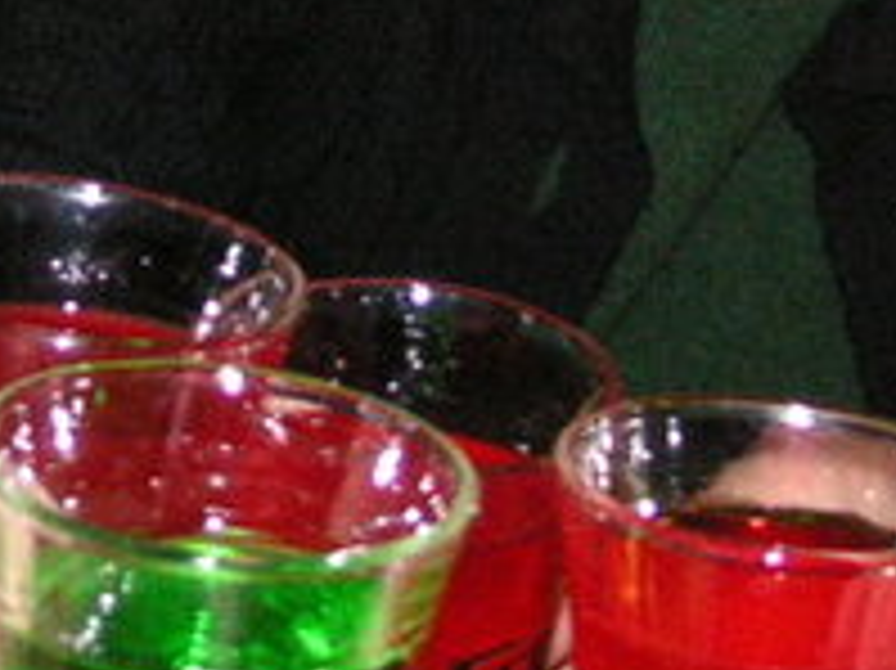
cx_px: 131
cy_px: -144
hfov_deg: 13.2
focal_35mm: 149
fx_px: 3854
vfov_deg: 9.8
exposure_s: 1/45
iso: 160
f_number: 2.8
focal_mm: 6.1
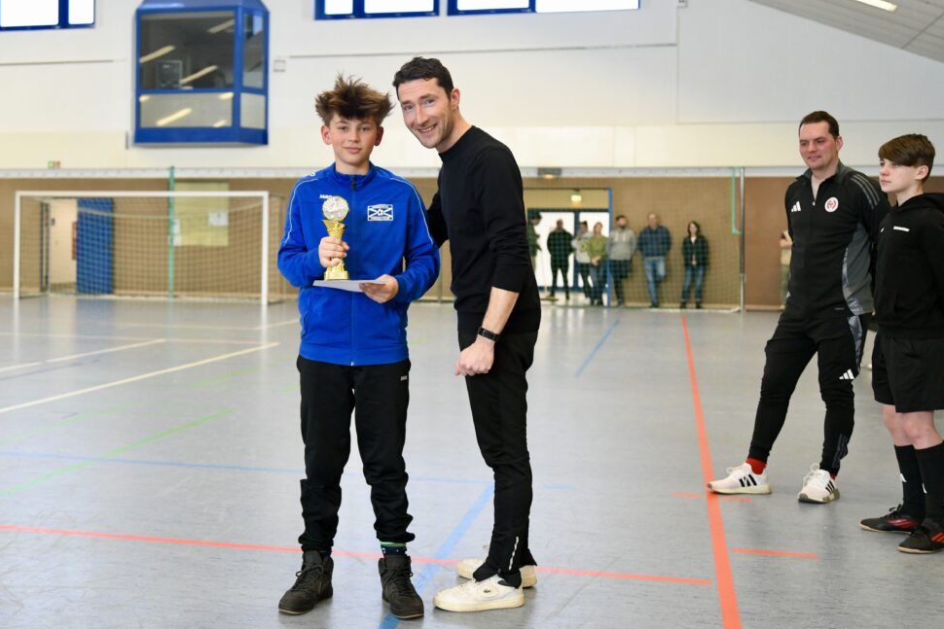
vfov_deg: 35.1
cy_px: 326
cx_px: 474
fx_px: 997
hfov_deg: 50.7
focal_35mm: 38
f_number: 2.8
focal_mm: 36
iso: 3600
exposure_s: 1/640
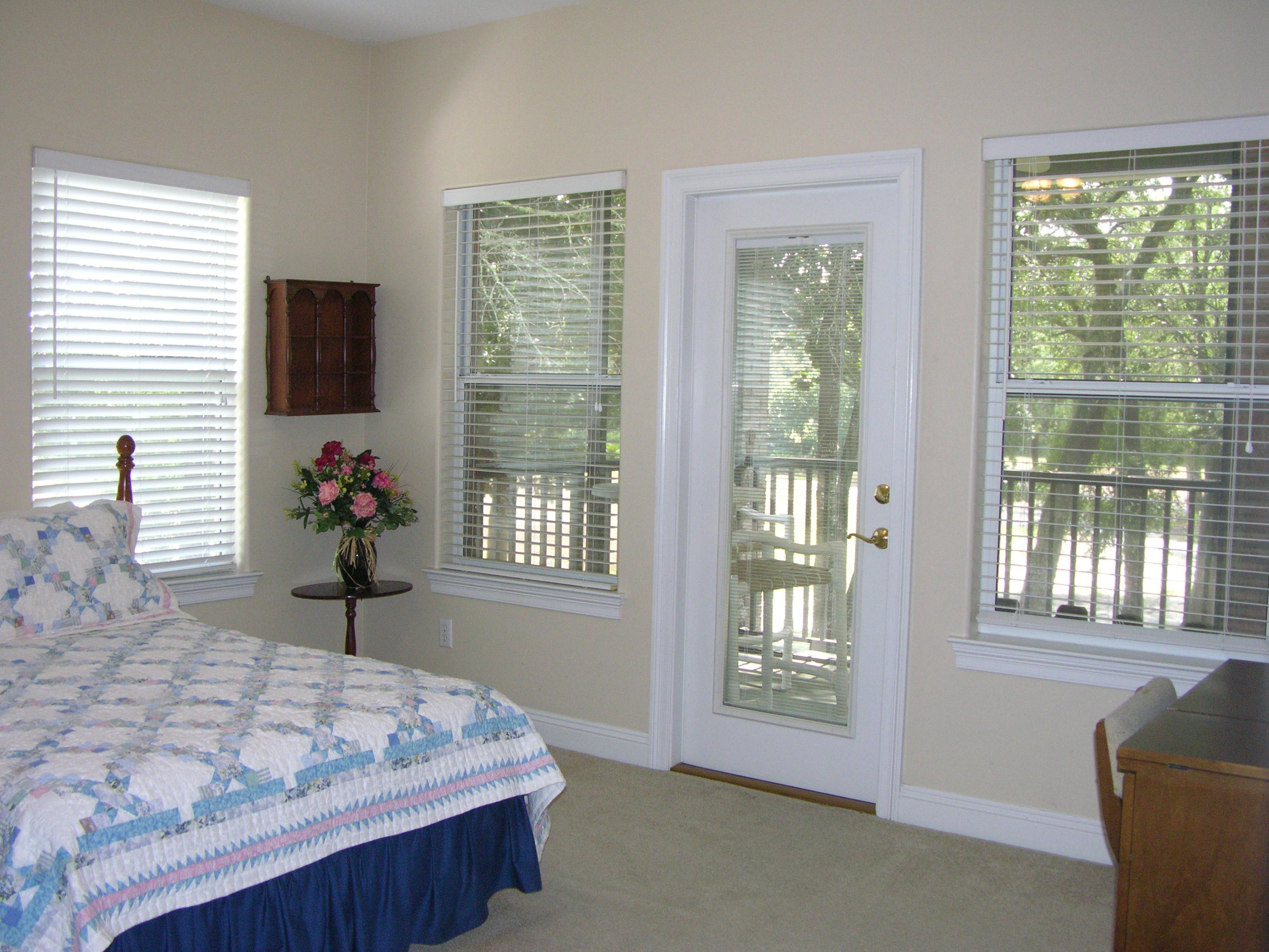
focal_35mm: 36
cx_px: 624
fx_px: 1320
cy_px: 481
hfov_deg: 51.4
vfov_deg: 39.7
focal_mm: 8.9
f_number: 2.8
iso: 200
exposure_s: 1/60.1
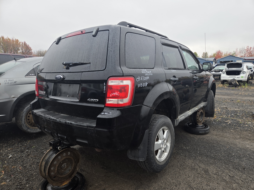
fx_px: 169
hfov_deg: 73.9
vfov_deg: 58.9
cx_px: 127
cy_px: 95
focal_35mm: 23
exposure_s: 1/180
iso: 50
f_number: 1.8
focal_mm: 5.4
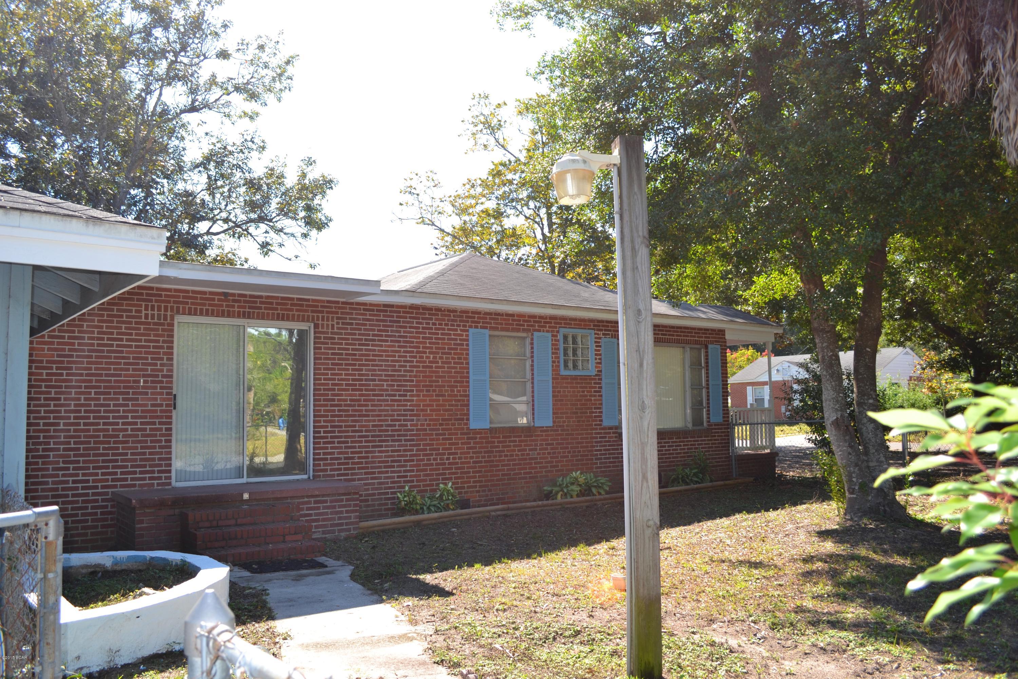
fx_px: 763
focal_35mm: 27
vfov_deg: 47.9
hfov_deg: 67.4
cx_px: 509
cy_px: 340
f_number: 5
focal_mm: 18
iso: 100
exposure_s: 1/200
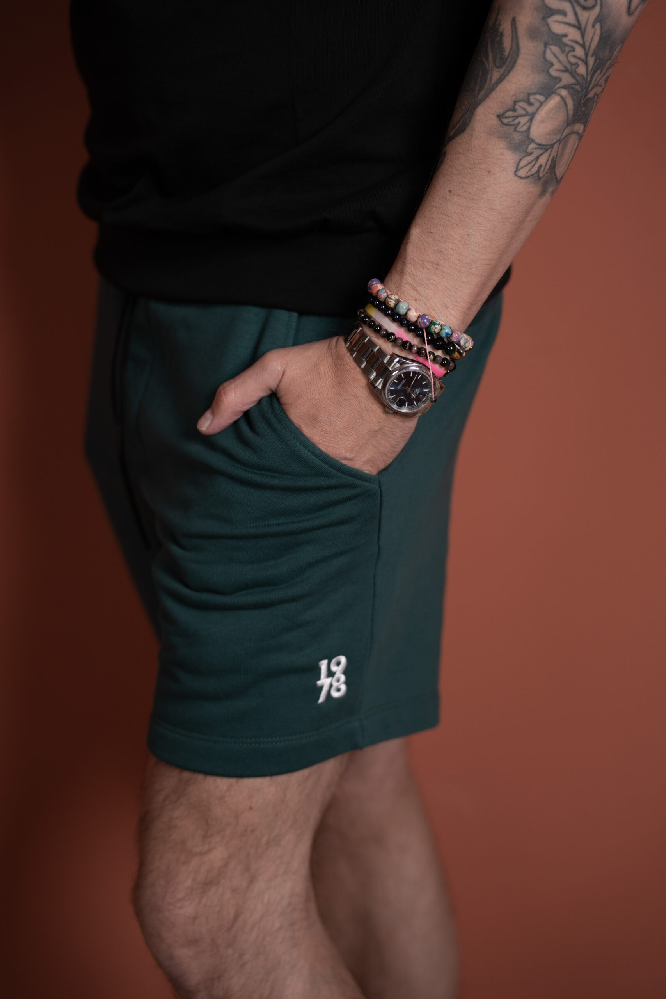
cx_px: 333
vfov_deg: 26.6
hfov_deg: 17.9
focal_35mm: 76
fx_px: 2109
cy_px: 500
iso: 320
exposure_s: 1/160
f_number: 2.5
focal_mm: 76
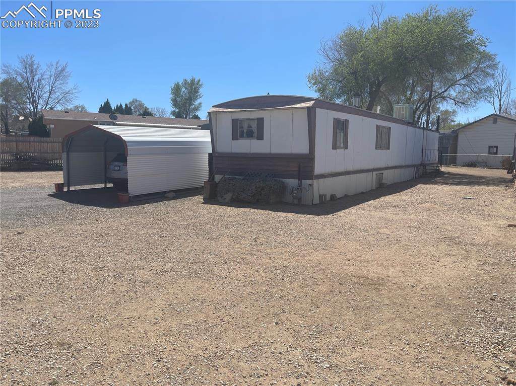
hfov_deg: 67.3
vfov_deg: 53.0
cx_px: 258
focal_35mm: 26
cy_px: 193
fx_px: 387
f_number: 1.6
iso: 32
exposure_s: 1/4717
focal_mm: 5.1
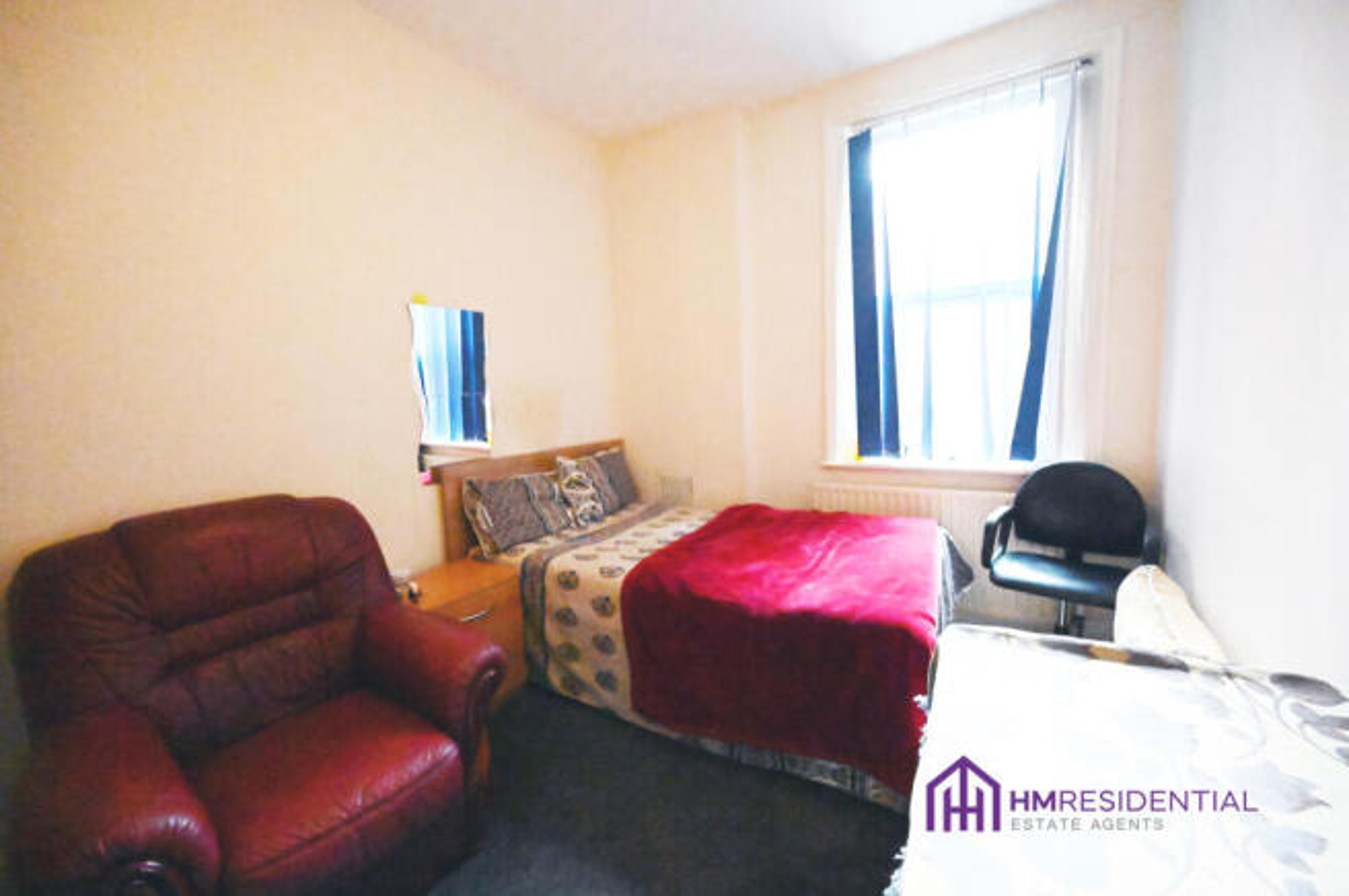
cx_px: 674
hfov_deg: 104.3
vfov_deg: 81.1
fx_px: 524
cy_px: 448
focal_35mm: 14
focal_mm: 14
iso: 64508
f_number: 4.5
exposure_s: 1/2000
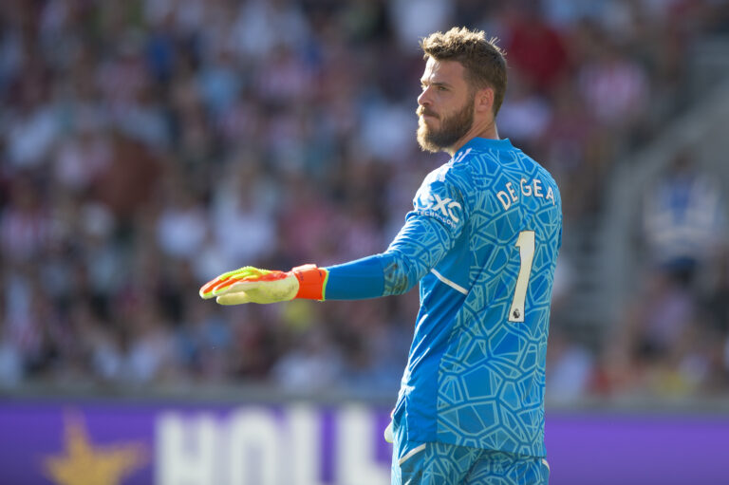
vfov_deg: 3.4
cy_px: 242
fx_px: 8095
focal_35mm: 400
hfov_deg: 5.2
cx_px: 364
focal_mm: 400
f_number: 5.6
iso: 320
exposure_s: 1/1250
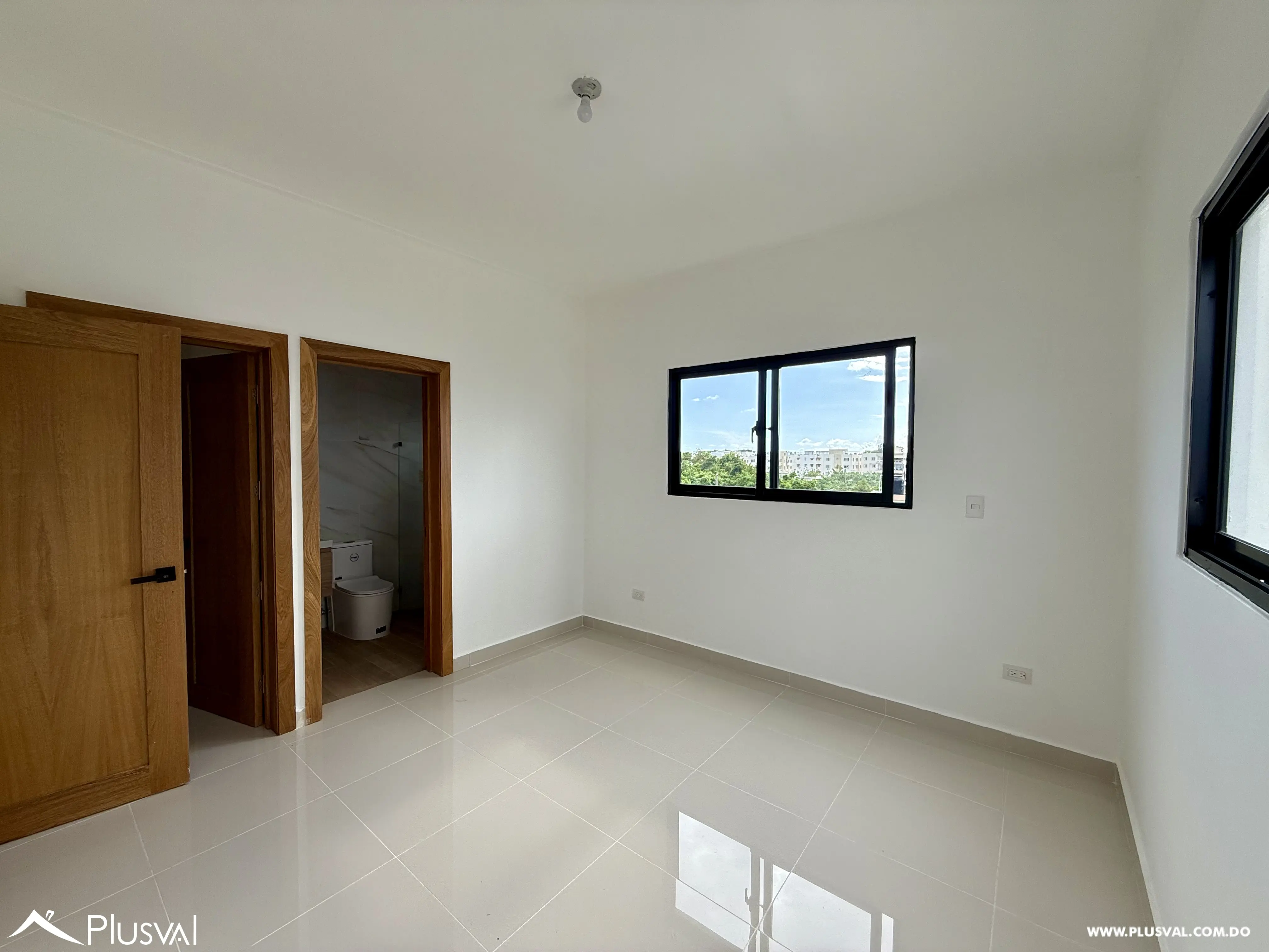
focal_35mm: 14
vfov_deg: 85.7
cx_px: 634
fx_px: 513
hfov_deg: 102.1
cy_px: 476
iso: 64
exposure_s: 1/510
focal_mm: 2.22
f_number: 2.2
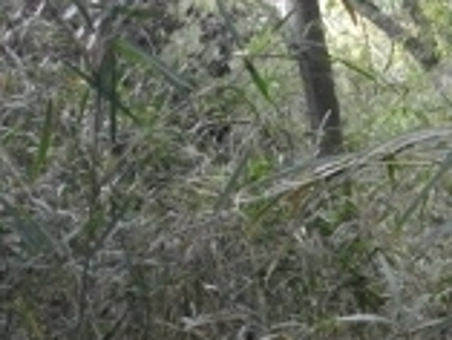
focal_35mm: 102
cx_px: 357
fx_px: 1333
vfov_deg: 14.5
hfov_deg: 19.1
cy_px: 137
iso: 587
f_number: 2.9
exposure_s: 1/100
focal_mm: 5.7
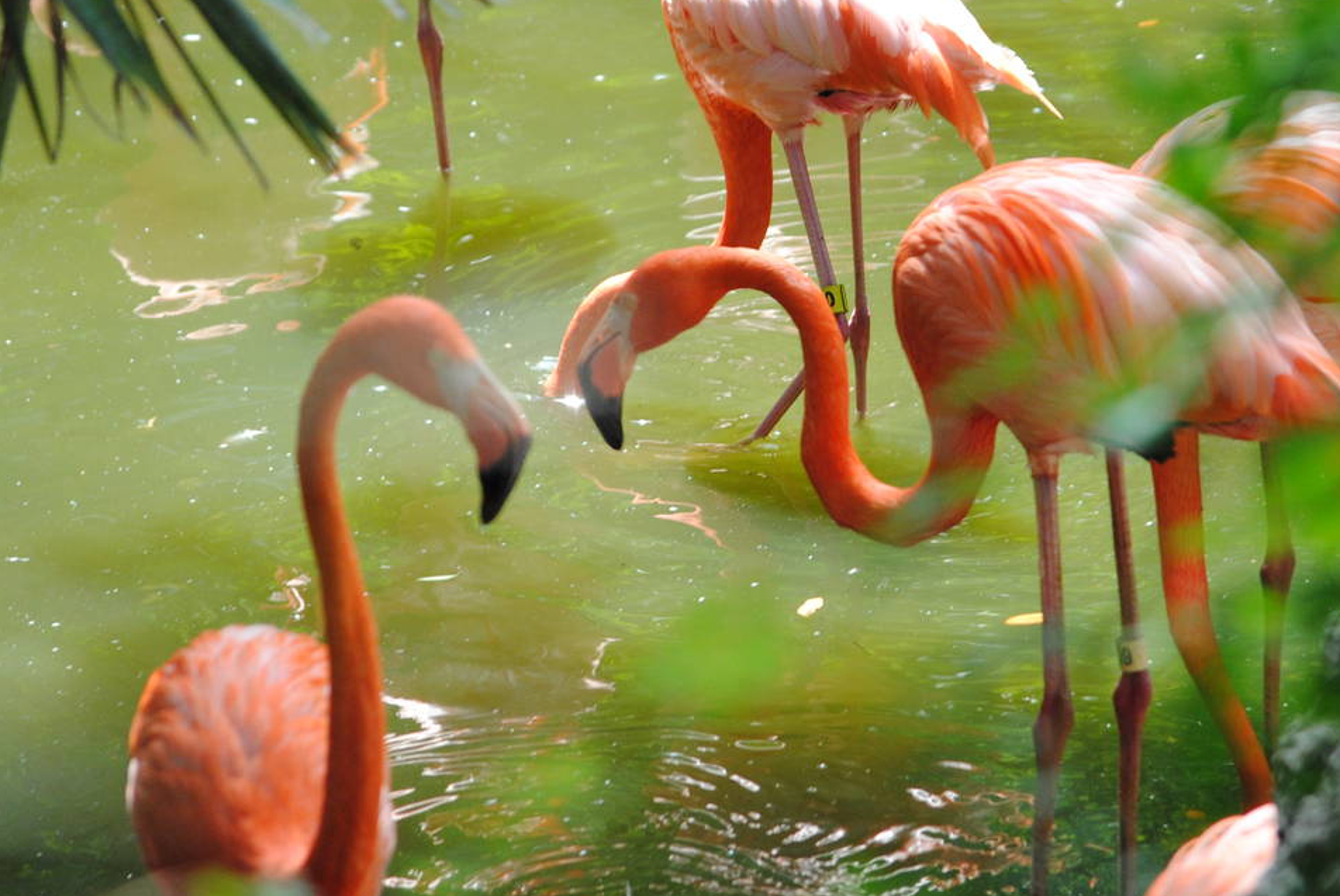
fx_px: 13153
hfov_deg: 5.8
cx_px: 761
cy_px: 385
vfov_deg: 3.9
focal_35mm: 353
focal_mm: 140
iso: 400
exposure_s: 1/320
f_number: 4.8
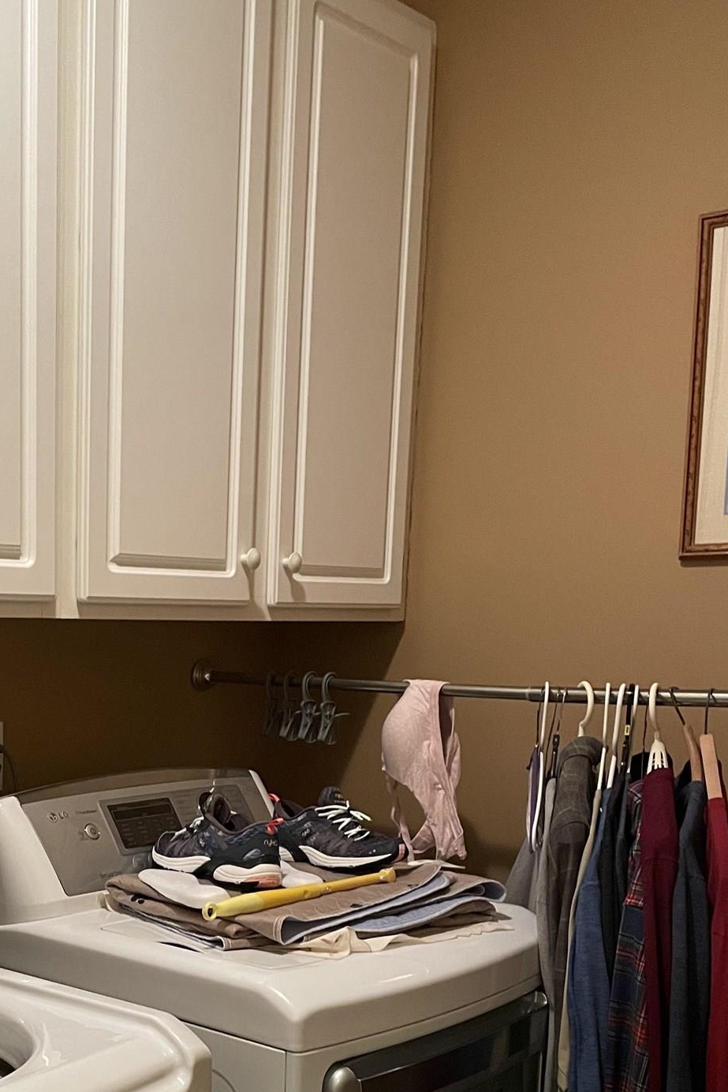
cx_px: 129
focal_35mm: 45
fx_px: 1365
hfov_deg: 29.1
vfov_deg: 41.9
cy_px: 860
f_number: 1.6
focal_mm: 4.2
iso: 500
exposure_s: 1/40
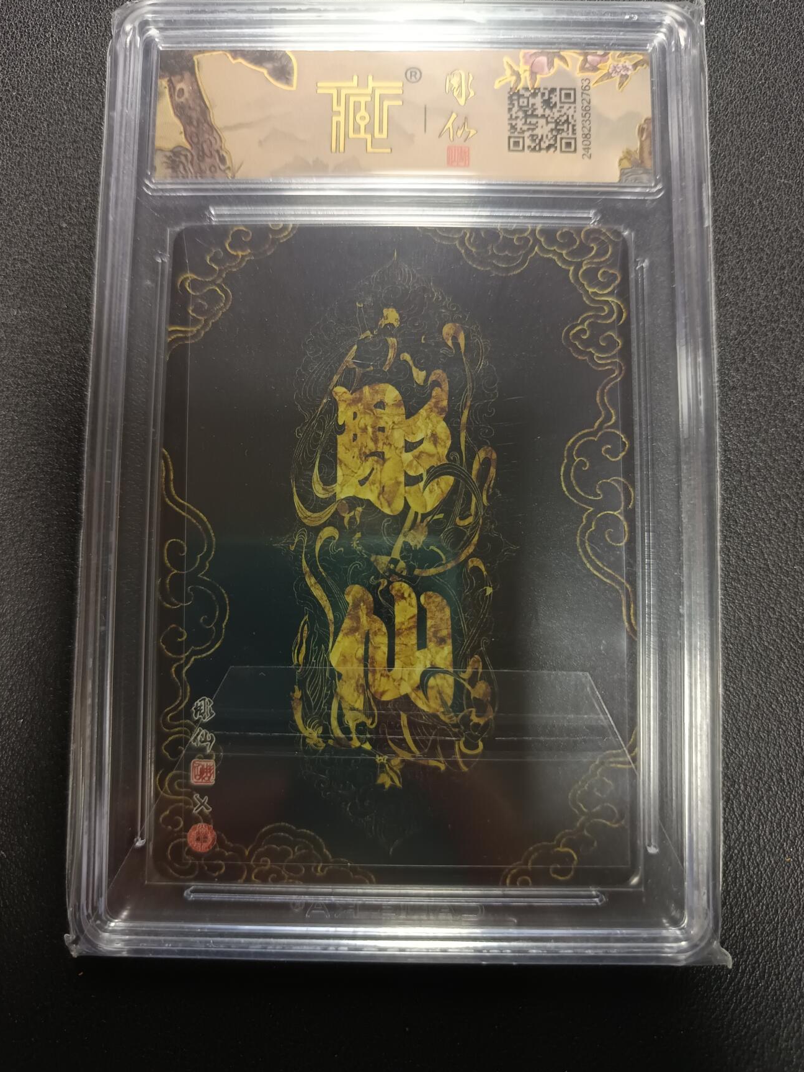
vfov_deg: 69.4
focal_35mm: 25
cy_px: 524
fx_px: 774
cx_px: 395
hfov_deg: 54.9
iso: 1074
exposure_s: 1/50
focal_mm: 5.31
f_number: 1.7
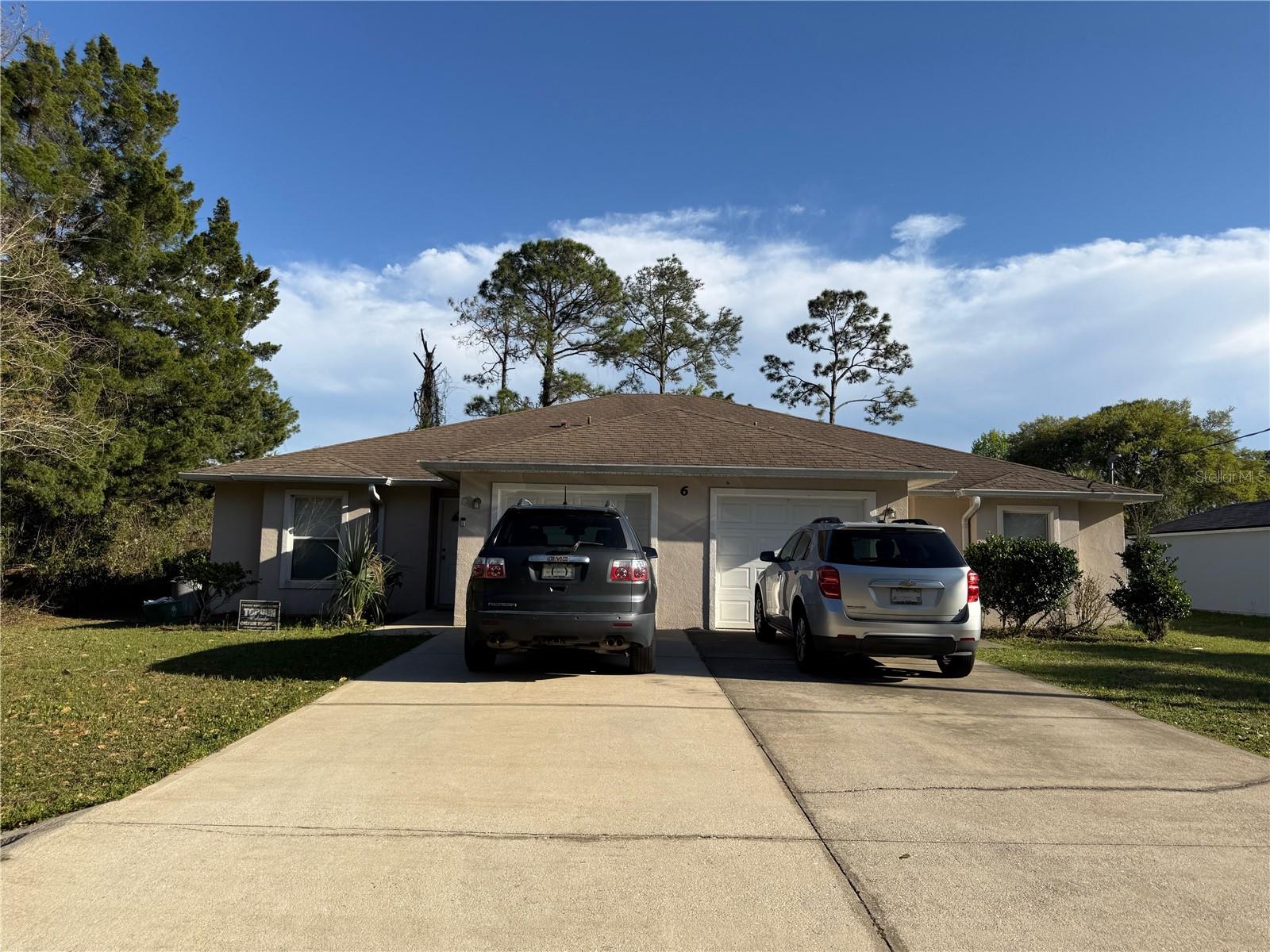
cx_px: 635
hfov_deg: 71.6
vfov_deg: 56.8
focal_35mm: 24
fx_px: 881
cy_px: 476
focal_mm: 6.76
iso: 80
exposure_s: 1/5319
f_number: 1.78
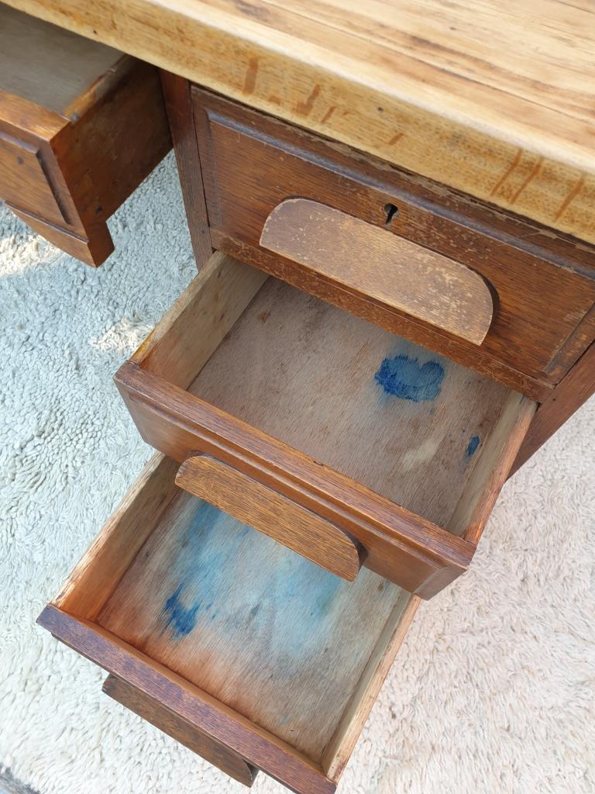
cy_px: 397
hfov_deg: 53.1
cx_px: 298
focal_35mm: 26
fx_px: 596
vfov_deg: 67.3
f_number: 2.4
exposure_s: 1/50
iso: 64
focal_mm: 4.3
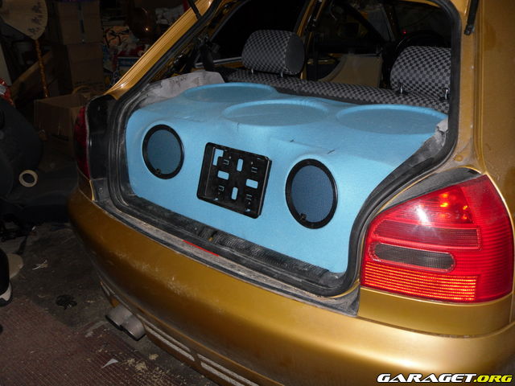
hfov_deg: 52.6
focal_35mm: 35
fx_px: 521
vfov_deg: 40.7
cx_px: 258
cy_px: 193
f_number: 3.5
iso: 100
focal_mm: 6.3
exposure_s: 1/45
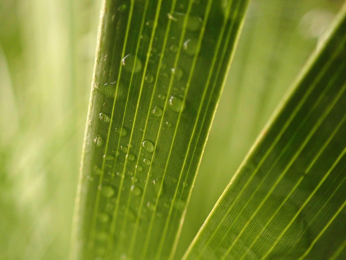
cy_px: 130
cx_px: 173
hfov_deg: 60.0
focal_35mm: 30
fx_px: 300
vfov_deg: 46.8
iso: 800
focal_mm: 5.4
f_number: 2.3
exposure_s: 1/125
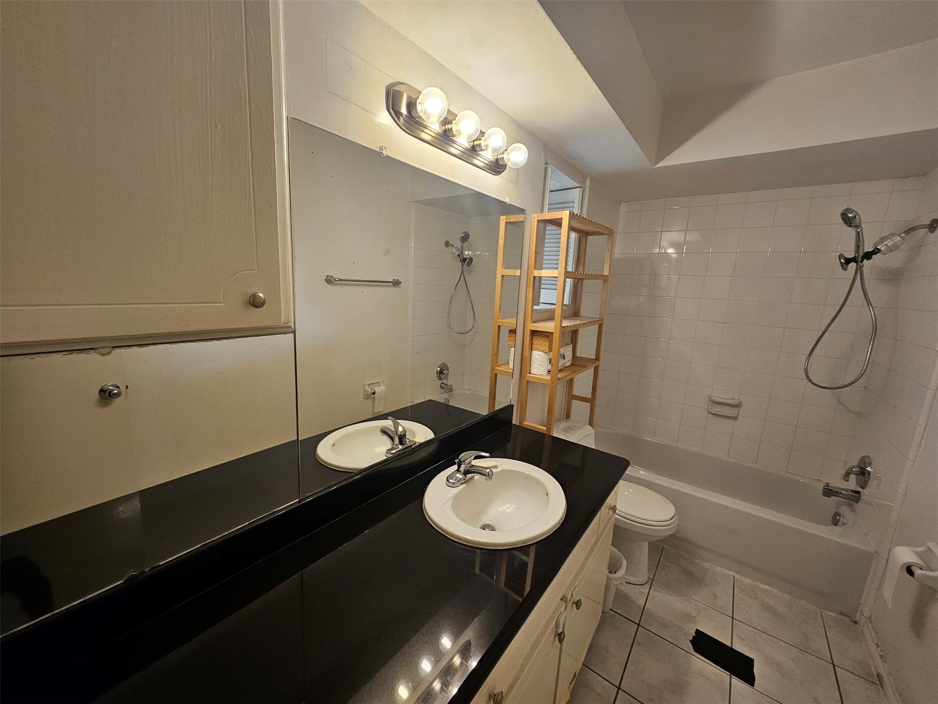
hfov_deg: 106.2
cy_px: 352
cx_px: 469
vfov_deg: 89.9
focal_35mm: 13
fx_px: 352
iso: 80
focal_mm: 1.74
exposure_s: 1/60.2
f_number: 2.2
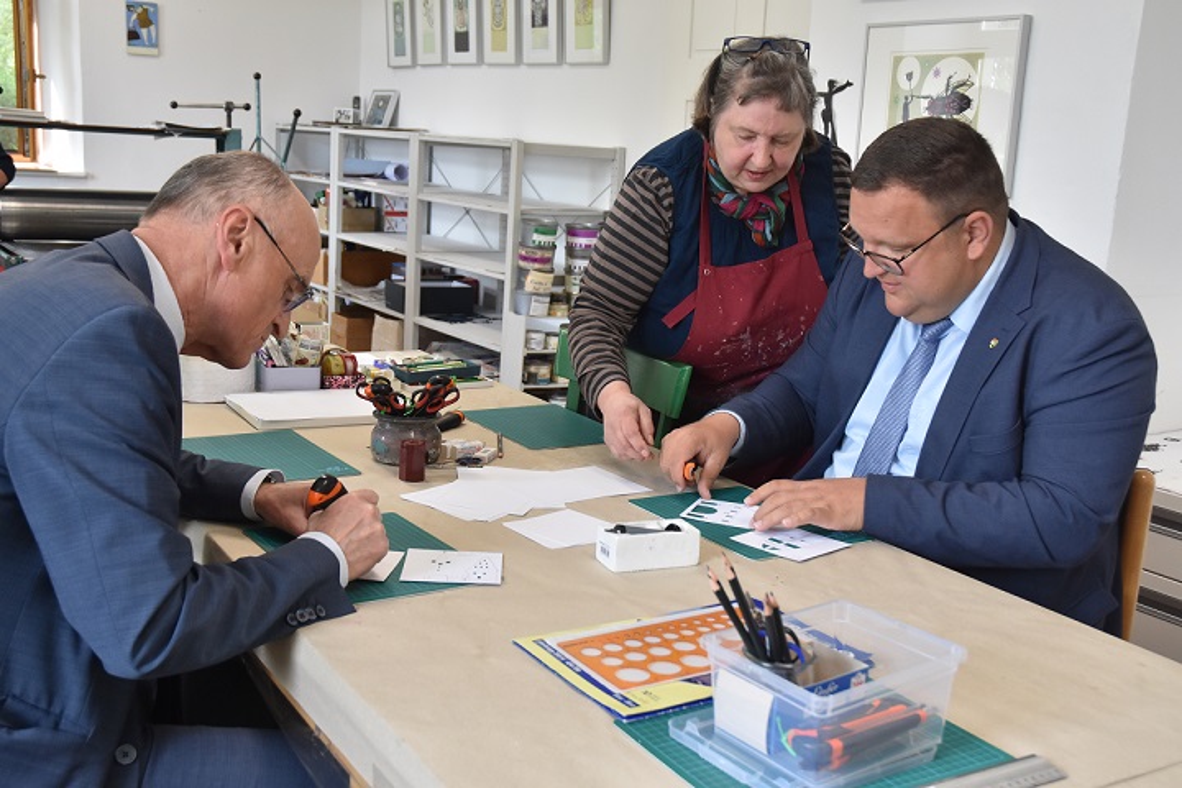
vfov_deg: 33.0
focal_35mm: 40
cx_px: 591
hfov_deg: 47.9
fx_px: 1330
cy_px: 394
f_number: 5.6
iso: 800
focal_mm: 27
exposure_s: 1/125
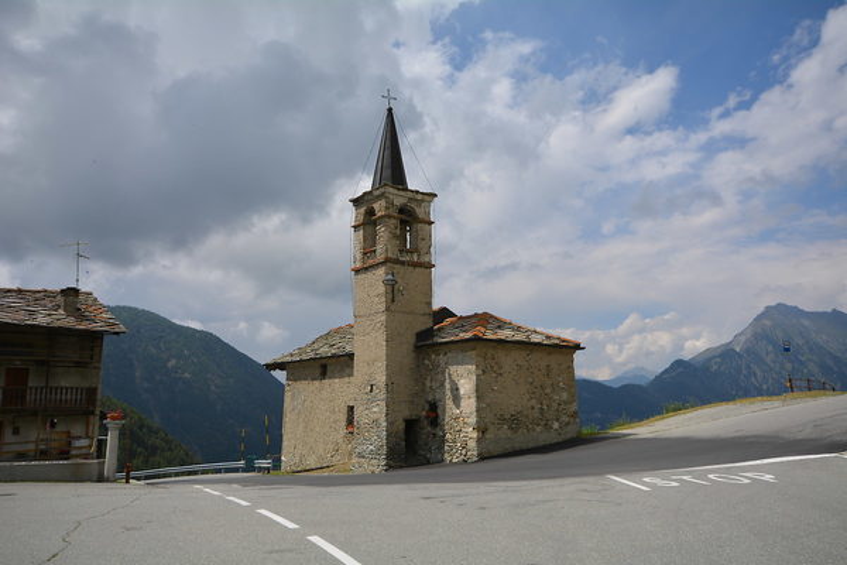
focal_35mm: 30
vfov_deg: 43.6
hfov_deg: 61.9
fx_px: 706
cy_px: 282
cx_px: 424
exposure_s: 1/320
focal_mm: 20
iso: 100
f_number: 9
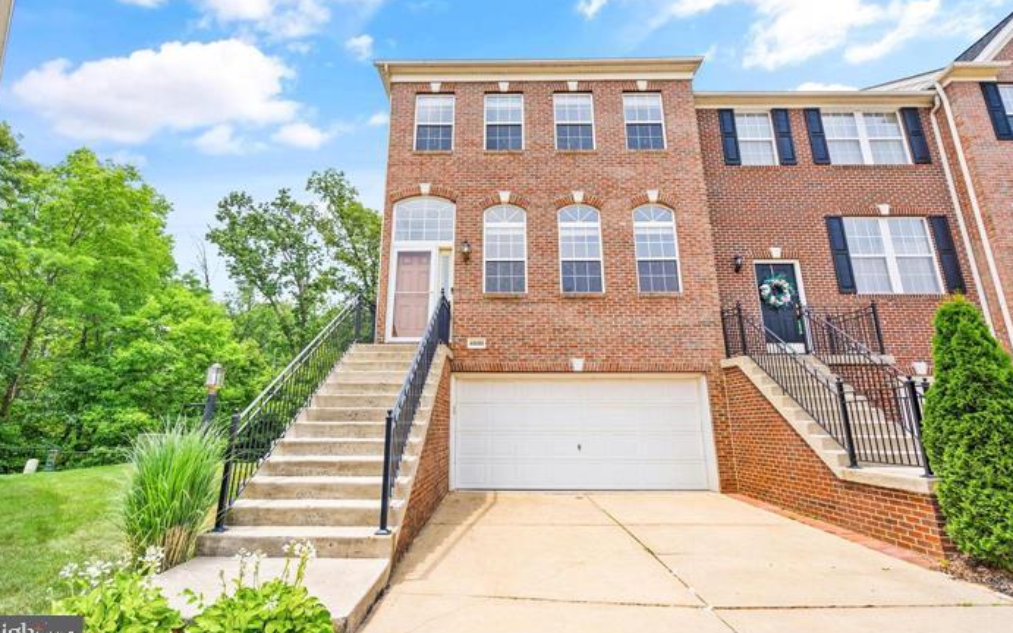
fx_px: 469
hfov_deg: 94.3
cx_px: 496
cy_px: 302
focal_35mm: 17
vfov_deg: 68.0
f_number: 4
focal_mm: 16
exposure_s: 1/200
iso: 100
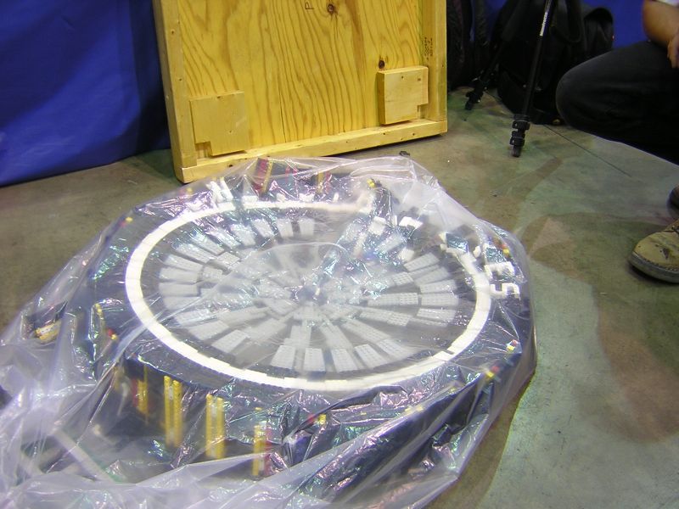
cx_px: 340
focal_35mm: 36
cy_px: 254
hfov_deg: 51.4
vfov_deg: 39.7
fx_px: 706
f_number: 2.6
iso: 100
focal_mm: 4.7
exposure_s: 1/6.1
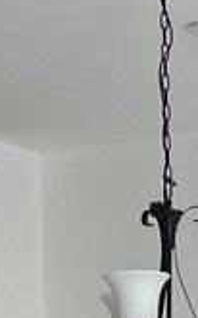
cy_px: 684
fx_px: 1478
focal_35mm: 171
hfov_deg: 7.6
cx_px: 235
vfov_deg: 10.9
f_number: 1.5
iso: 50
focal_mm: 5.7
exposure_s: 1/419
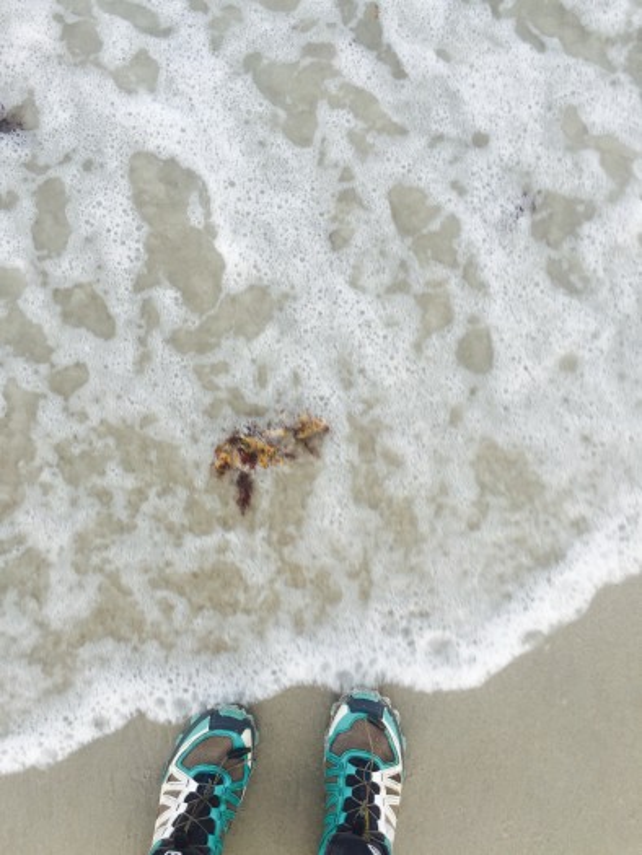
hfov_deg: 48.2
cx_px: 321
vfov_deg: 61.6
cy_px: 428
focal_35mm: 29
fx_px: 717
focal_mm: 4.15
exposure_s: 1/216
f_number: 2.2
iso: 32
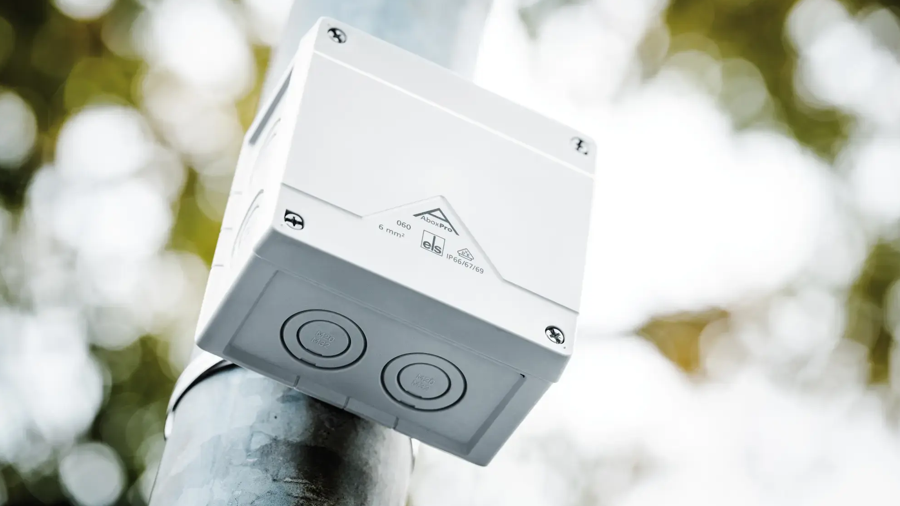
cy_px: 240
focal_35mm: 111
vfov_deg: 10.9
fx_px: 2649
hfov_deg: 19.3
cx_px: 450
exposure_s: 1/320
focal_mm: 105
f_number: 4.5
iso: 250
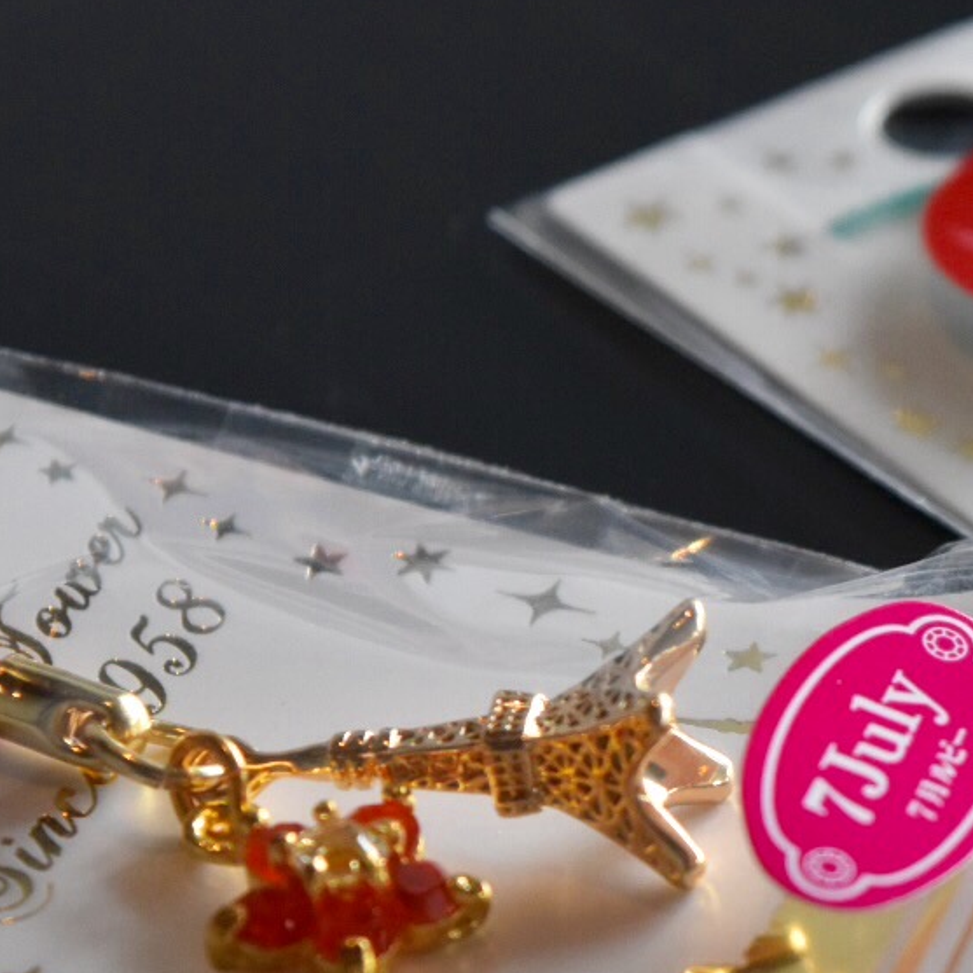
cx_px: 1326
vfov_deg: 9.8
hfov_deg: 9.6
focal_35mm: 178
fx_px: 5661
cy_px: 449
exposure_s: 1/60
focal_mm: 48
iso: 1100
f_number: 5.3
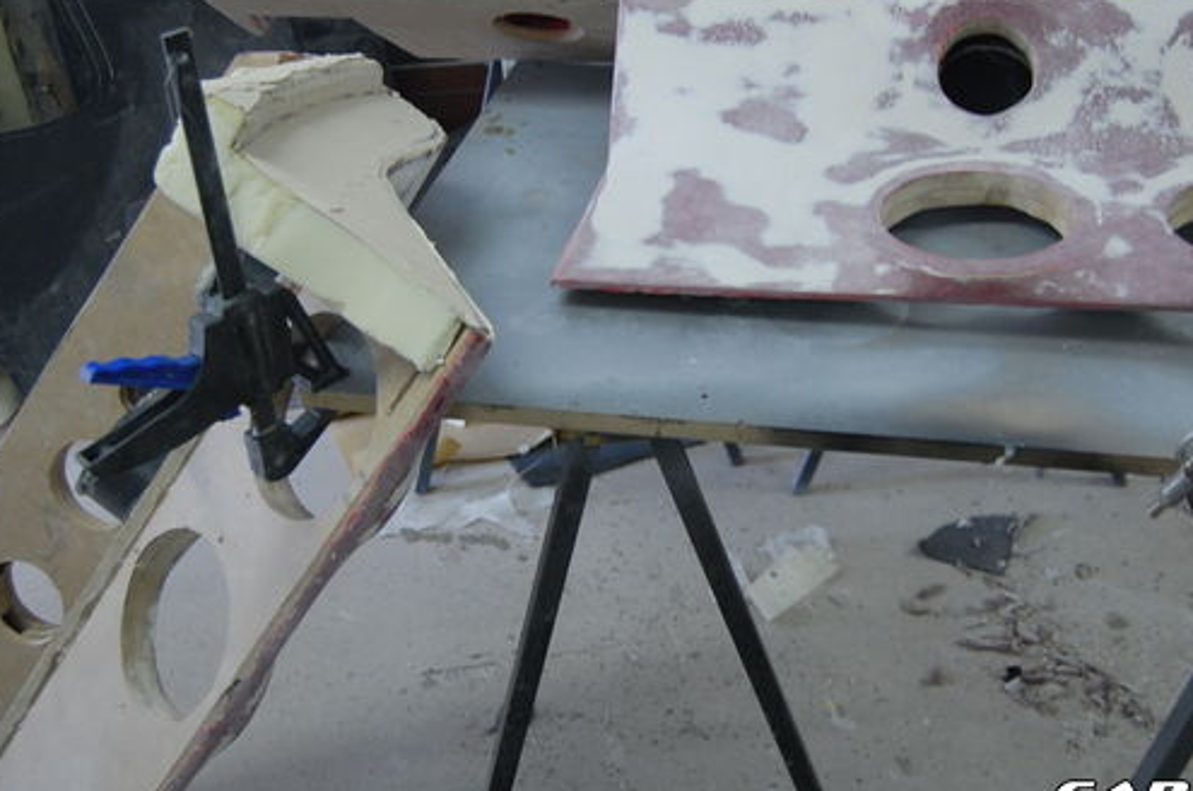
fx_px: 1477
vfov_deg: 29.9
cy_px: 306
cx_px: 697
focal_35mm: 45
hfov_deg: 43.8
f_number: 3.8
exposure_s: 1/25
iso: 800
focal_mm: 23
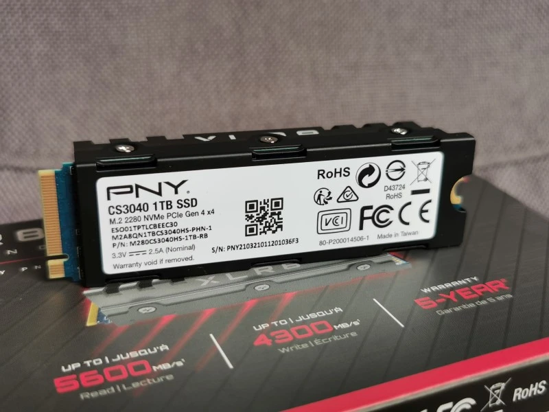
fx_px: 666
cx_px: 274
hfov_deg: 44.8
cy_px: 206
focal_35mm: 42
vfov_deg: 34.3
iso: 50
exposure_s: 1/100
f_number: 1.6
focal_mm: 5.56
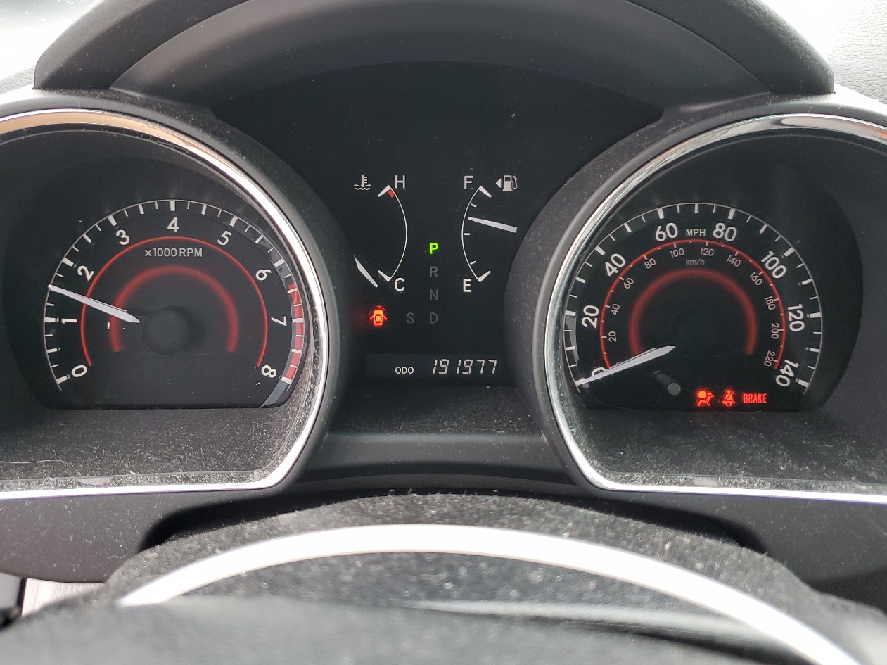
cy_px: 251
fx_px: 845
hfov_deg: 55.3
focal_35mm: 33
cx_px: 425
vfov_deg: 42.6
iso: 65
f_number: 1.5
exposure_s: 1/120
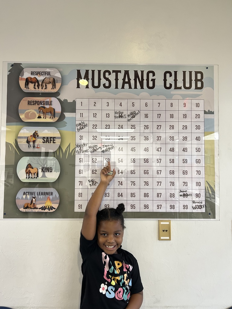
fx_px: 232
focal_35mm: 26
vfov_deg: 67.3
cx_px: 116
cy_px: 154
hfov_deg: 53.1
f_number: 1.5
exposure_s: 1/60
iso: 250
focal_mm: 5.7
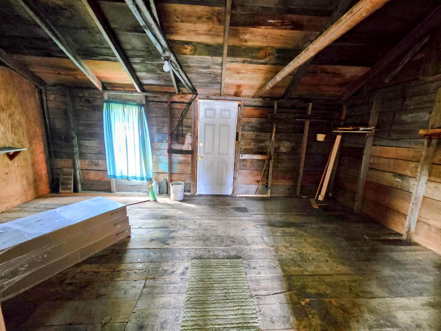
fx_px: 166
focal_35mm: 13
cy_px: 166
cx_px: 220
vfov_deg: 89.9
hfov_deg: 106.2
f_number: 2.2
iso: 1250
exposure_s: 1/24
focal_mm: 2.2
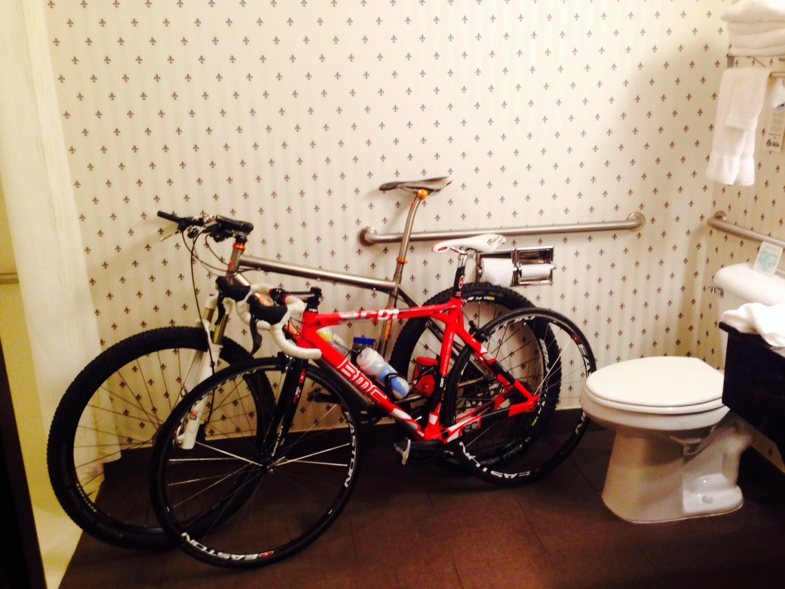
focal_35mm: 33
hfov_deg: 55.4
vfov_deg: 42.9
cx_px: 392
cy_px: 294
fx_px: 748
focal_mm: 4.12
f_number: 2.4
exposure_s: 1/20
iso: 100
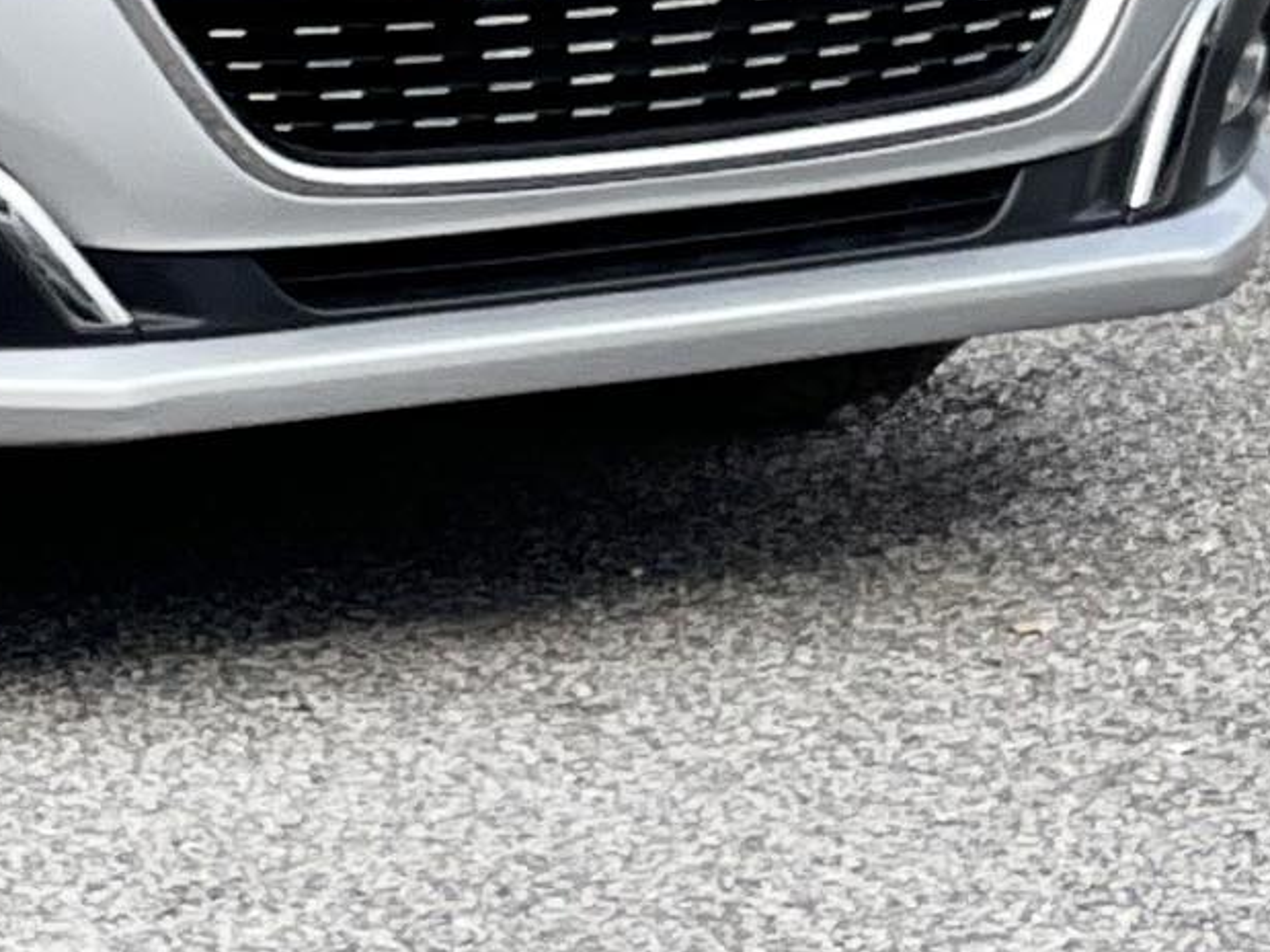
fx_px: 15296
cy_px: -540
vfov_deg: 3.5
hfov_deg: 4.7
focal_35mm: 417
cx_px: -1245
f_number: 2.2
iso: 32
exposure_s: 1/573
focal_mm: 7.5
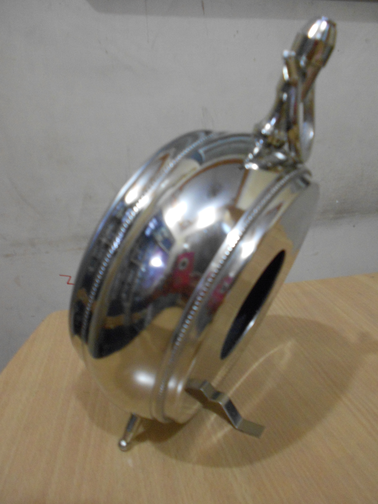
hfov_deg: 53.1
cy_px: 252
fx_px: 379
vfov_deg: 67.3
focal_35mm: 26
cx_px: 189
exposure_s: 1/6
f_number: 3.2
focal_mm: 4.6
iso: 400
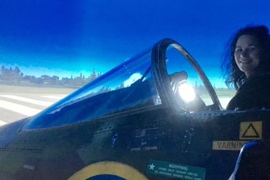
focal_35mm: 45
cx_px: 158
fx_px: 337
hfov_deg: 43.4
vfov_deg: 29.8
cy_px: 81
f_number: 2.2
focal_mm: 4.15
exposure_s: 1/17
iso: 500
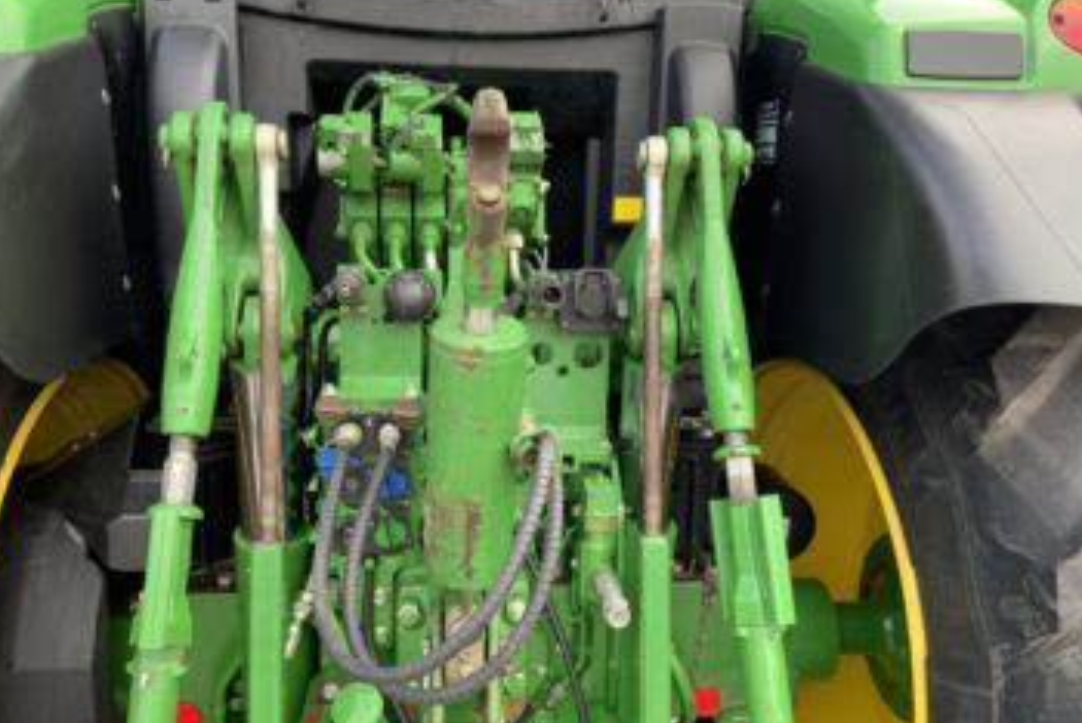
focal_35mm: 31
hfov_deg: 60.2
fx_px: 932
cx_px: 535
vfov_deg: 42.4
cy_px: 380
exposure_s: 1/122
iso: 32
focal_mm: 3
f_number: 1.8
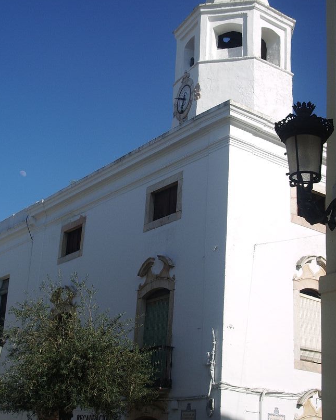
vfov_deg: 30.4
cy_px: 177
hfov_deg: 24.6
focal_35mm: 62
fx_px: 771
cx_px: 143
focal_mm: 8.2
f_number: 5
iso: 50
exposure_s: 1/500
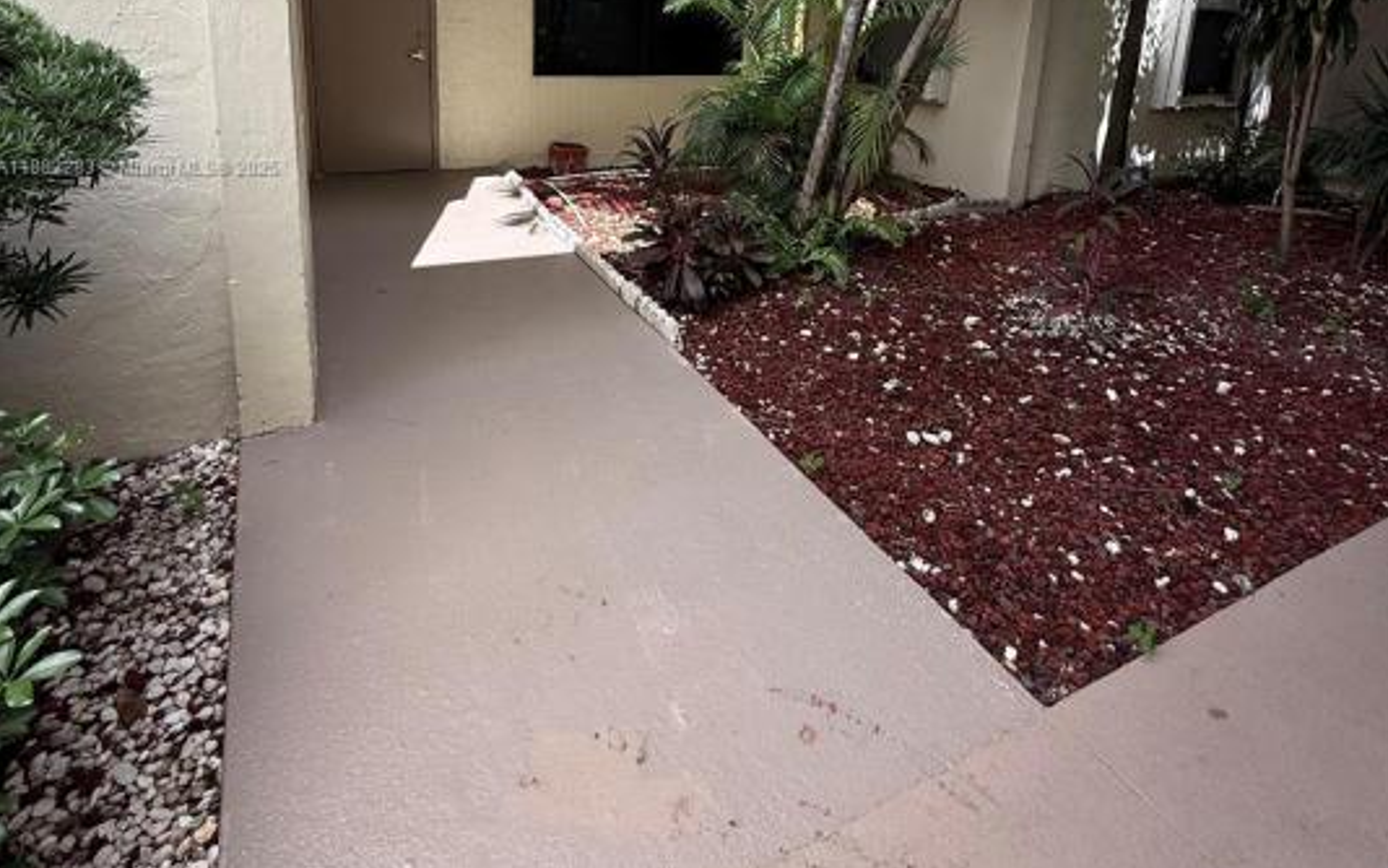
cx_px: 694
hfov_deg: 85.0
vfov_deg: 55.3
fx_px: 757
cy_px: 169
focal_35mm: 20
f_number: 2.2
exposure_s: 1/372
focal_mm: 2.22
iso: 64
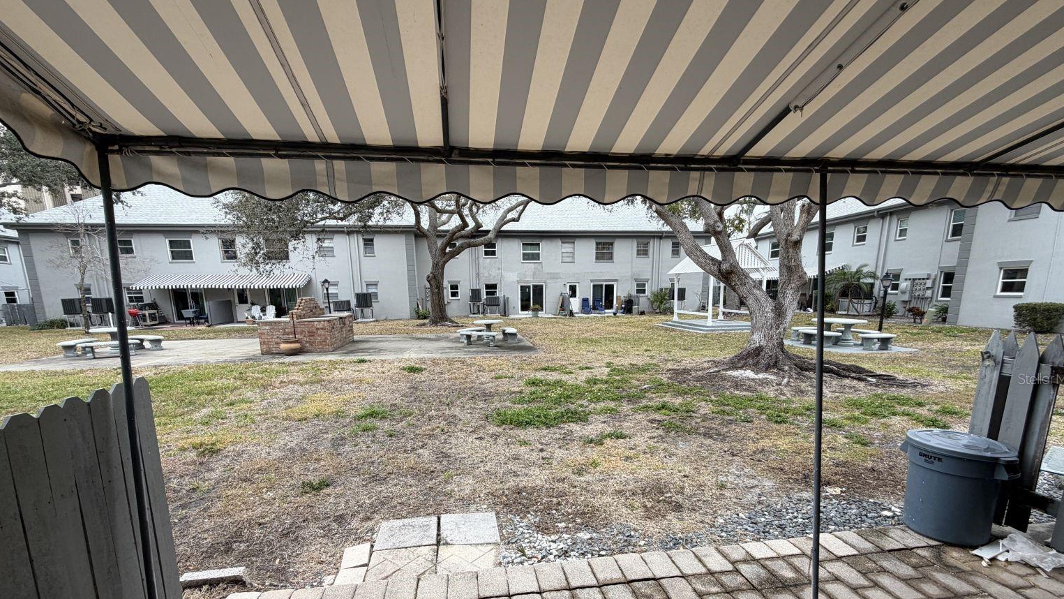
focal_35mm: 16
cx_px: 525
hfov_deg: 99.4
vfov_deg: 66.0
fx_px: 451
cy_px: 378
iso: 40
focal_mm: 2.22
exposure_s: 1/125
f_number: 2.2
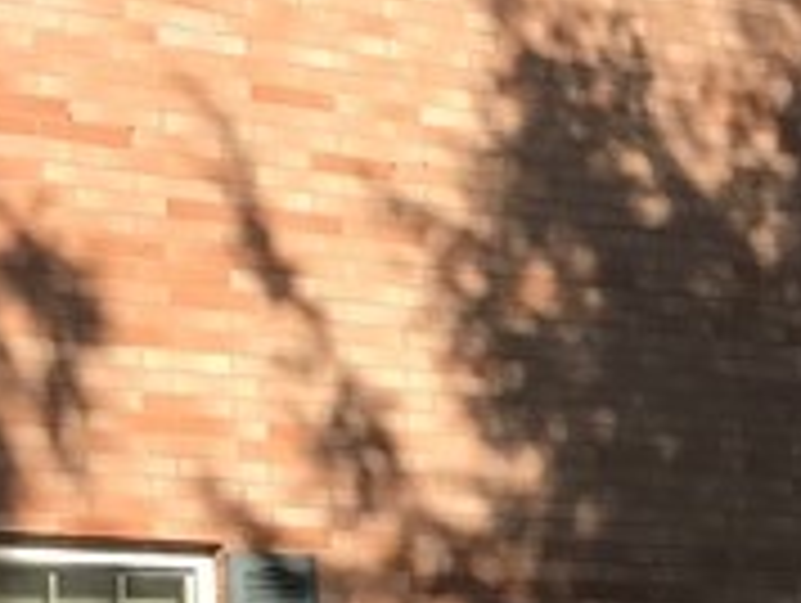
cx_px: 1044
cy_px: 846
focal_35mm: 161
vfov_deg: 9.1
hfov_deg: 11.9
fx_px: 3731
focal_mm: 3.99
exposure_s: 1/1389
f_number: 1.8
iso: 20
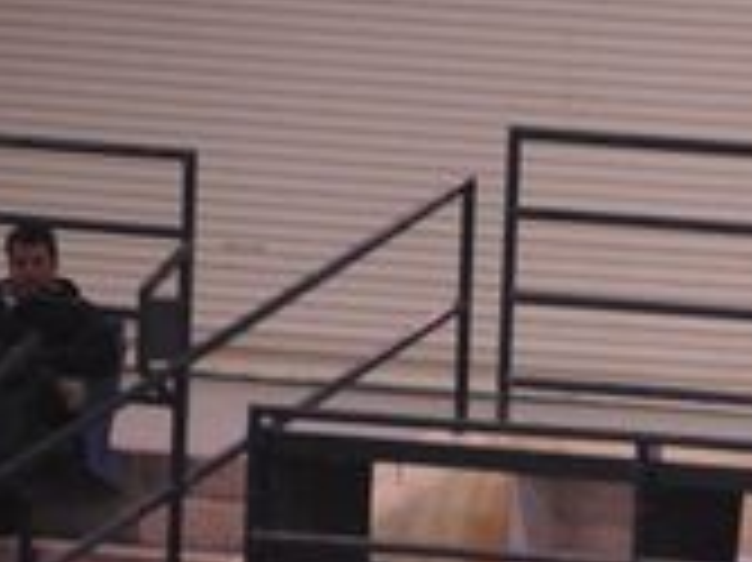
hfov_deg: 2.7
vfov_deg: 2.0
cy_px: 908
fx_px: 15999
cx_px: 1328
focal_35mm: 737
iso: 5000
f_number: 2.8
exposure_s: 1/400
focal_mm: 200
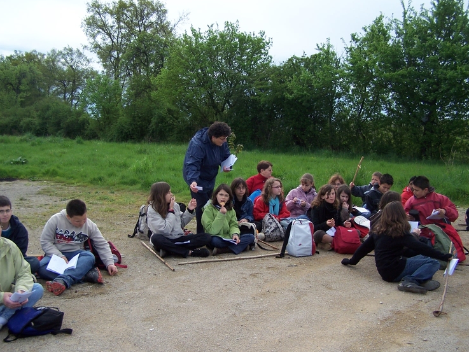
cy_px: 183
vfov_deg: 36.0
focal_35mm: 40
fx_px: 542
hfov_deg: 46.8
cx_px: 230
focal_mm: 6.3
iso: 80
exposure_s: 1/750
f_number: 2.8
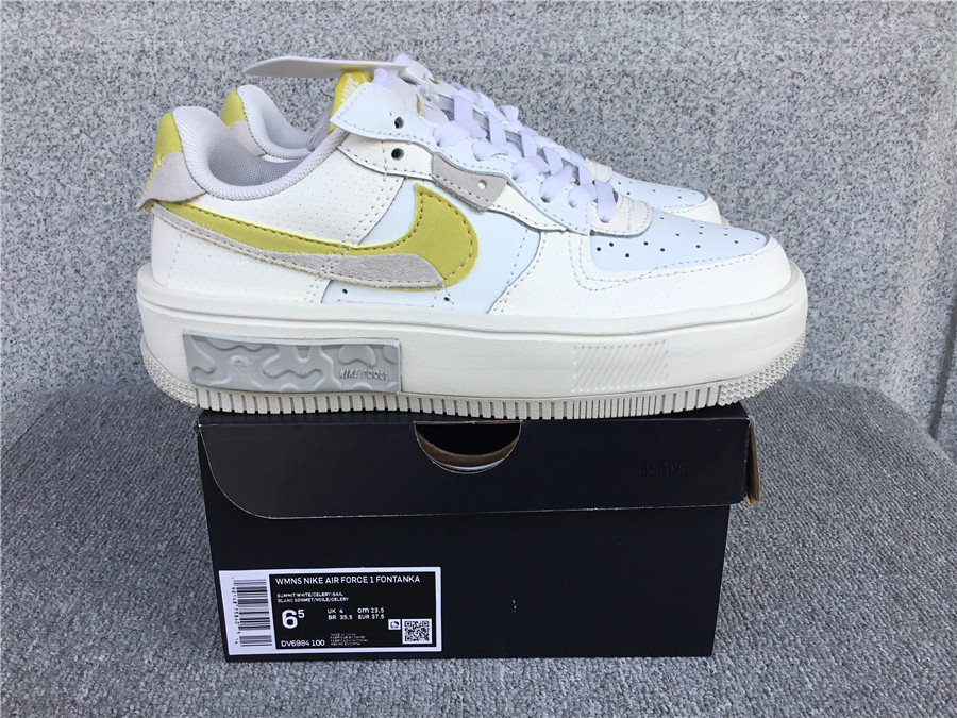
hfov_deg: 58.4
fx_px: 857
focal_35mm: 31
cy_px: 359
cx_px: 478
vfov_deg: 45.4
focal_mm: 3.3
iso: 25
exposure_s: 1/357
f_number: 2.4
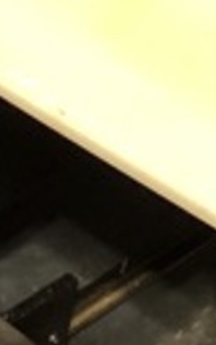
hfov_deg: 10.1
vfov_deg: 15.6
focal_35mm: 124
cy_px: 509
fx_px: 1164
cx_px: -160
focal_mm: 3.3
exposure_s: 1/40
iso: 400
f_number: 2.4
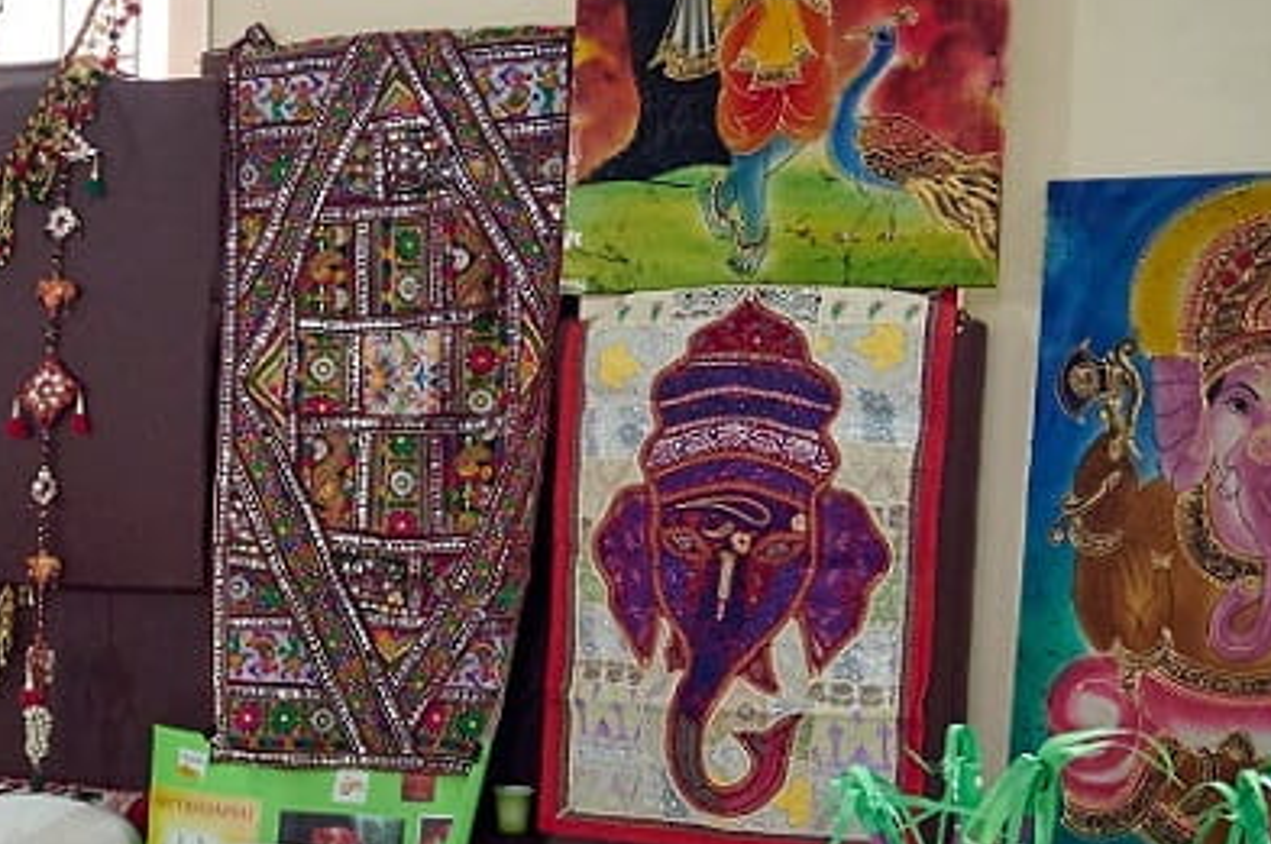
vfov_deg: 19.2
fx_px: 2468
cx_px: -71
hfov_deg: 26.9
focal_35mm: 70
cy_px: 665
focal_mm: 25
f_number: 4
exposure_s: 1/250
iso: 4000
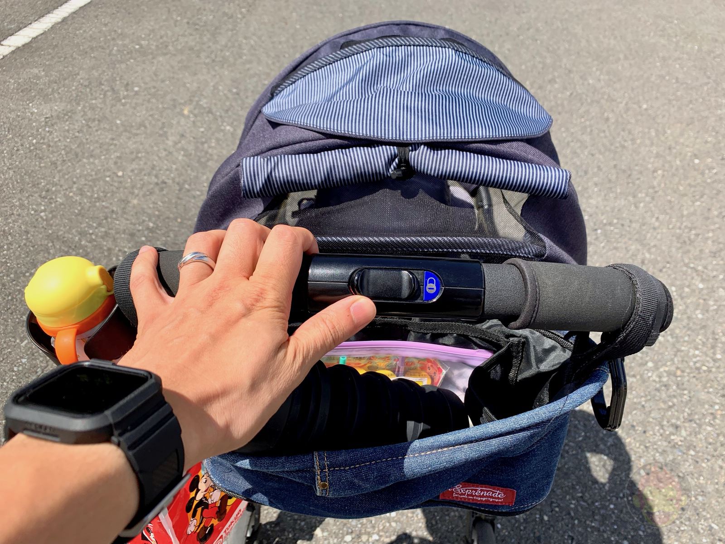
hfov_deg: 67.3
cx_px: 362
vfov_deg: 53.1
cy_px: 272
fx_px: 545
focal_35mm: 26
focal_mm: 4.25
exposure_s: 1/1661
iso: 25
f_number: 1.8
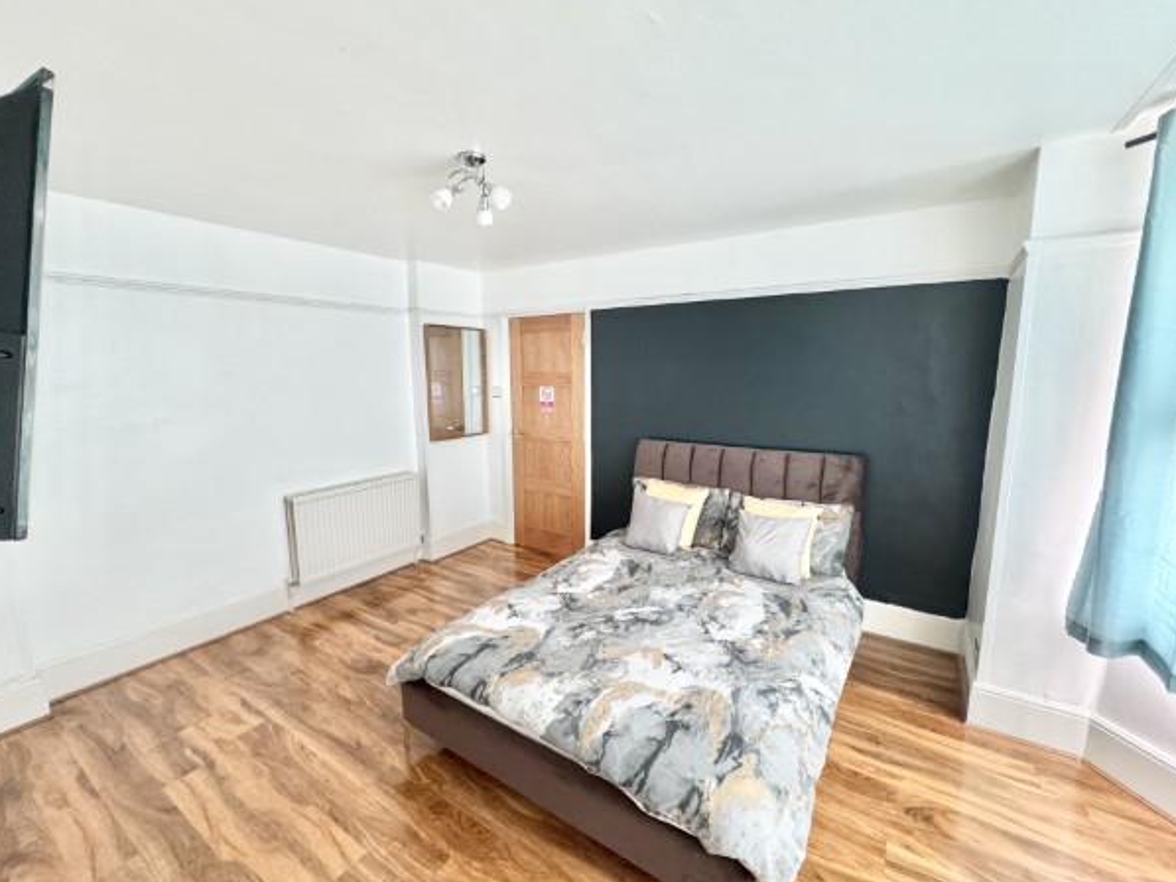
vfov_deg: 81.8
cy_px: 449
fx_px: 510
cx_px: 587
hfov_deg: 98.2
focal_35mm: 15
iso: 500
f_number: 2.2
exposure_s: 1/50
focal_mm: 2.22
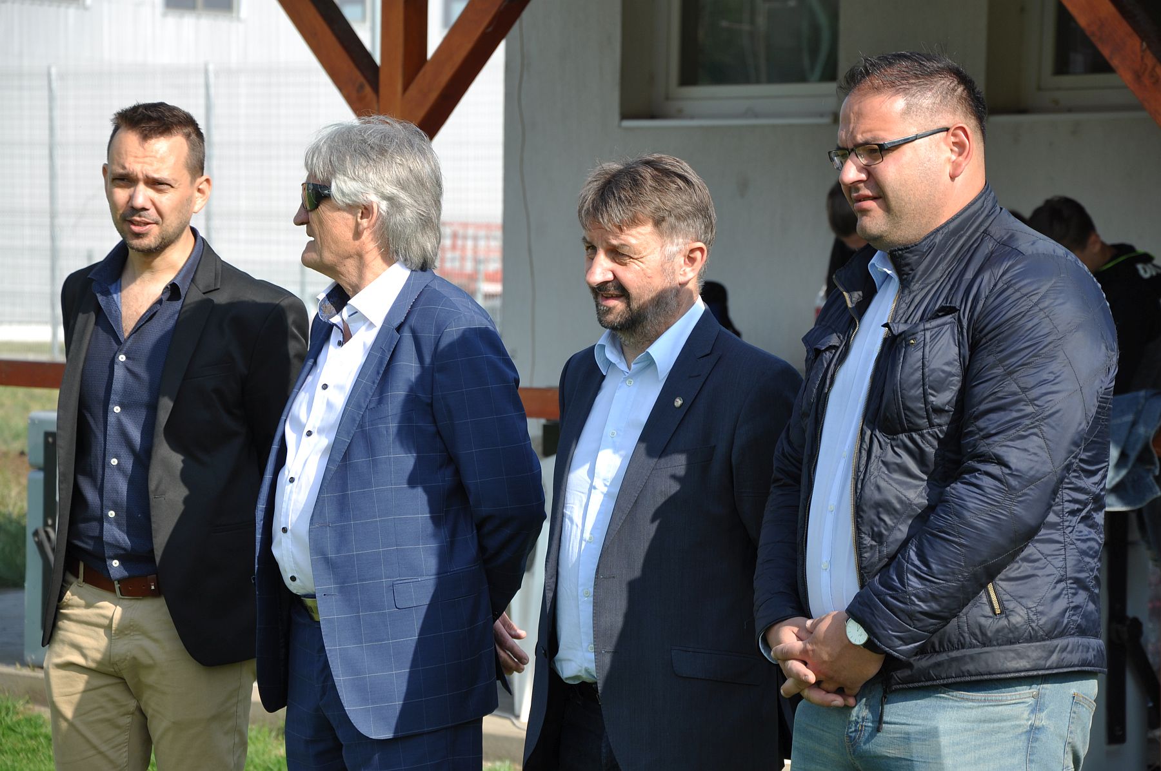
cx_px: 580
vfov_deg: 9.9
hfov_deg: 14.9
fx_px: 4446
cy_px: 386
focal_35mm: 138
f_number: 7.1
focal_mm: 92
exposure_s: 1/200
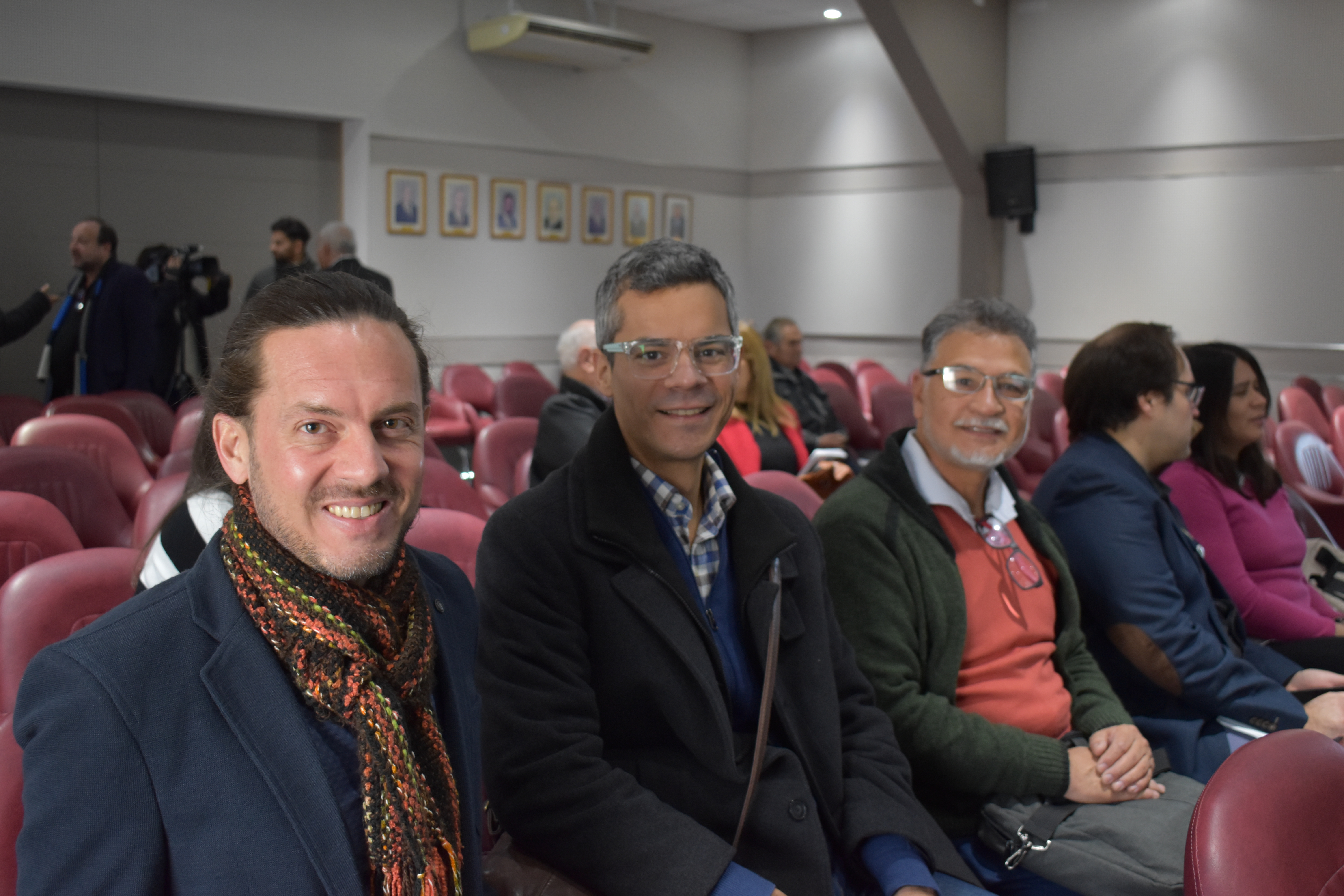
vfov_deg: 31.9
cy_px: 448
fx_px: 1568
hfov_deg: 46.4
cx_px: 672
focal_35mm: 42
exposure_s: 1/30
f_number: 4.2
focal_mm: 28
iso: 1100
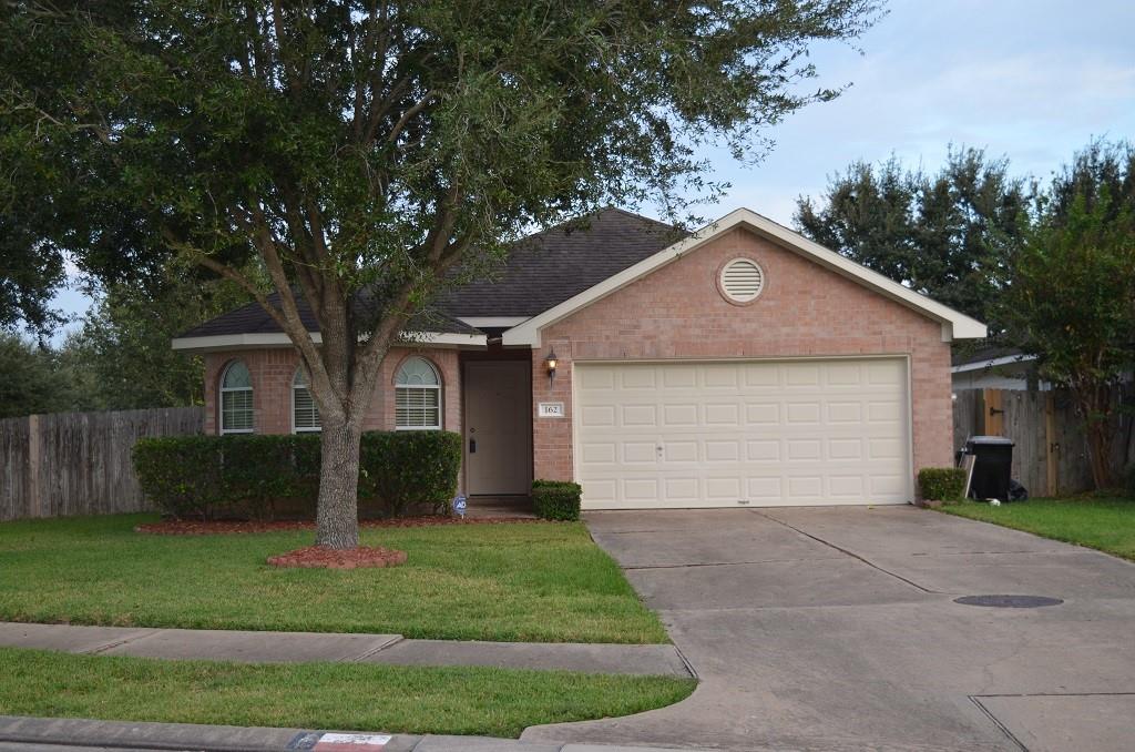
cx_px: 568
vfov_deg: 26.4
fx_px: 1604
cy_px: 376
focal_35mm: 51
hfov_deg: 39.0
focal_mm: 34
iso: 140
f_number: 4.5
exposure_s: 1/200
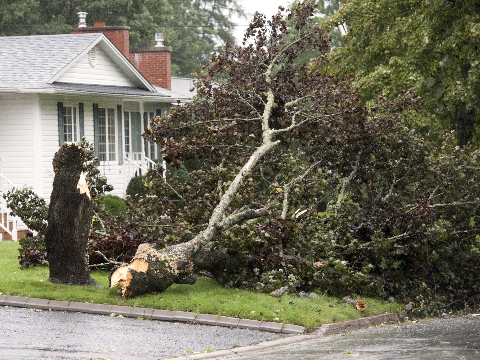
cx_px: 210
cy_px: 180
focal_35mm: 168
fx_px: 2330
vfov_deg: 8.8
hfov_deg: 11.8
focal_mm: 155
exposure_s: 1/500
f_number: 5.6
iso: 1250
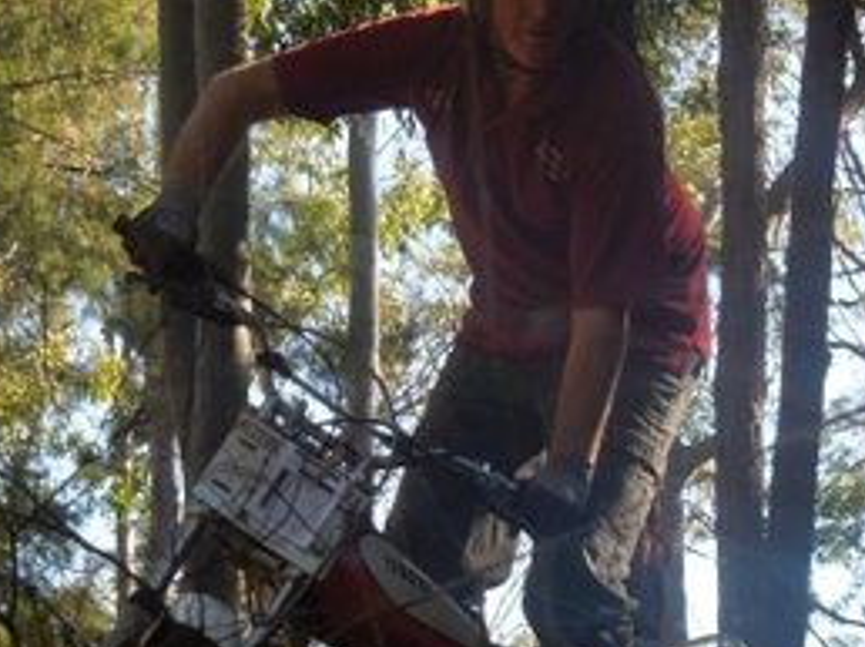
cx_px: 432
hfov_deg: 9.0
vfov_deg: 6.7
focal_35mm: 221
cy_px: 318
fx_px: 5517
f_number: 4.6
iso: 100
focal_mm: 16
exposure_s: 1/125
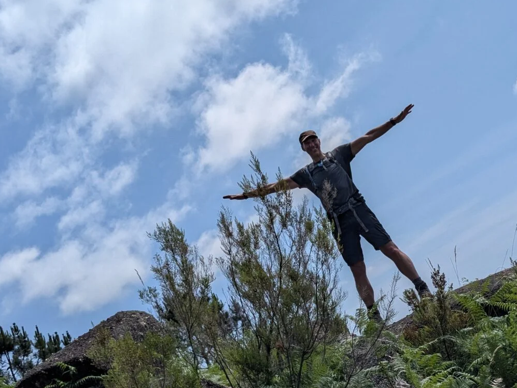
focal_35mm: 52
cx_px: 356
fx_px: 777
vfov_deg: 28.0
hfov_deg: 36.3
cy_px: 227
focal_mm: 4.38
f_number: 1.73
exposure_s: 1/11628
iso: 89
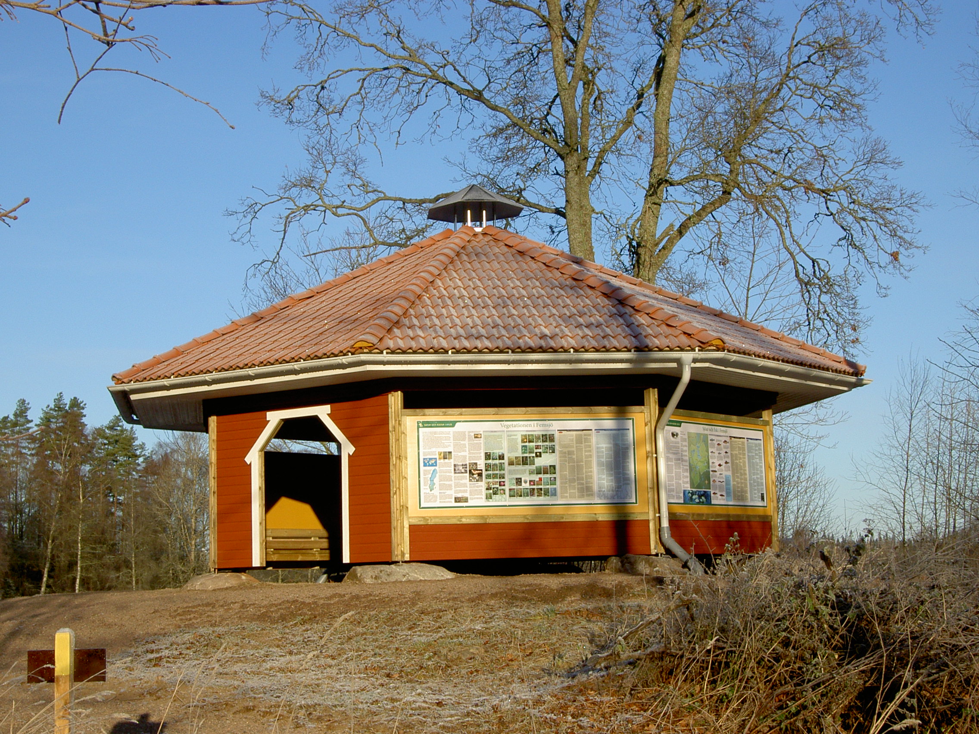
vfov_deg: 24.4
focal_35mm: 60
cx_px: 490
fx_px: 1697
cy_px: 367
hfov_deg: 32.2
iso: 50
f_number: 6.4
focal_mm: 9.9
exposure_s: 1/160
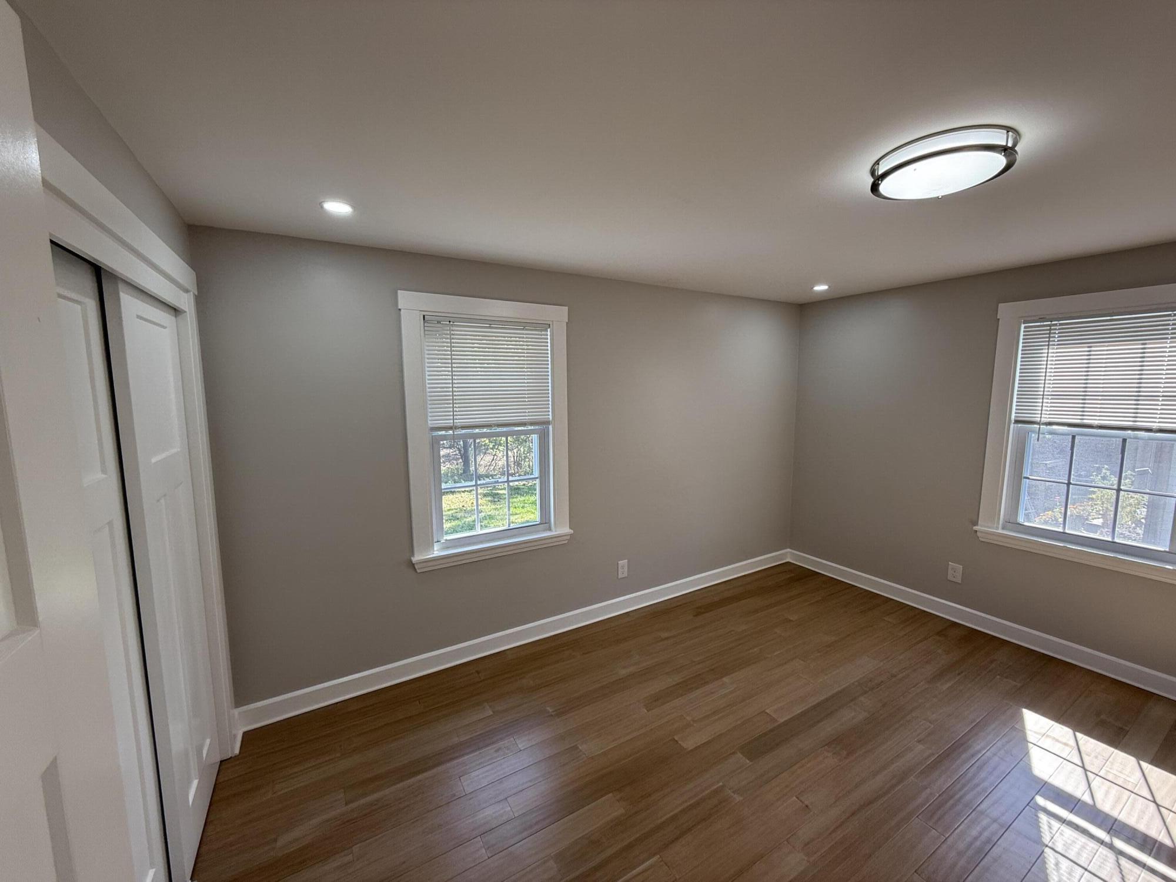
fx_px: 476
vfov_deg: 85.7
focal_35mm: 14
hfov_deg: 102.1
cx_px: 588
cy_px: 441
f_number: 2.2
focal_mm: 2.22
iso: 64
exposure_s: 1/120
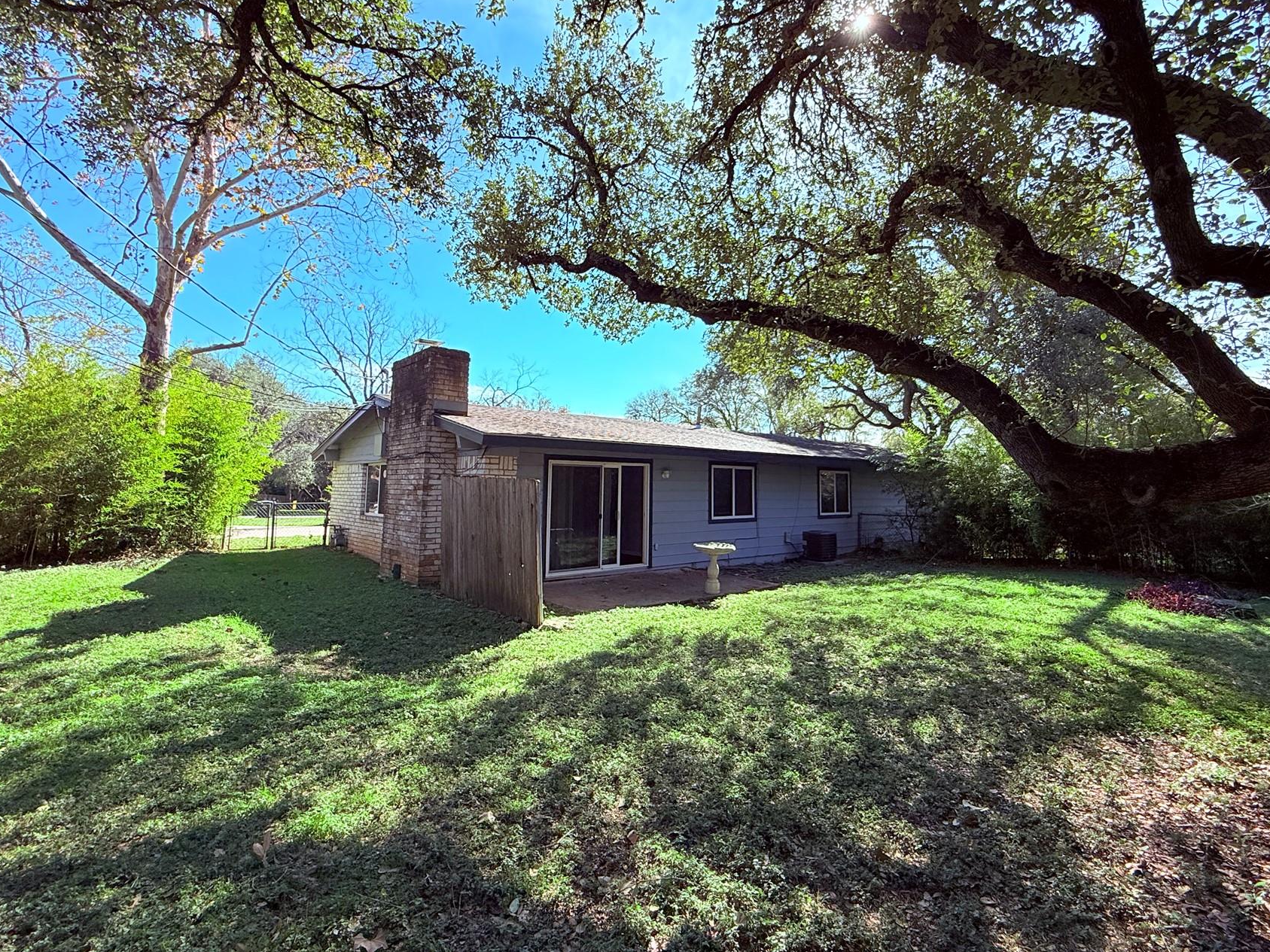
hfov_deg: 91.0
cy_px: 419
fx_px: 624
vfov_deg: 74.4
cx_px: 655
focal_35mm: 17
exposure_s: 1/1464
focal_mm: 2.22
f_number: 2.2
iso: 64
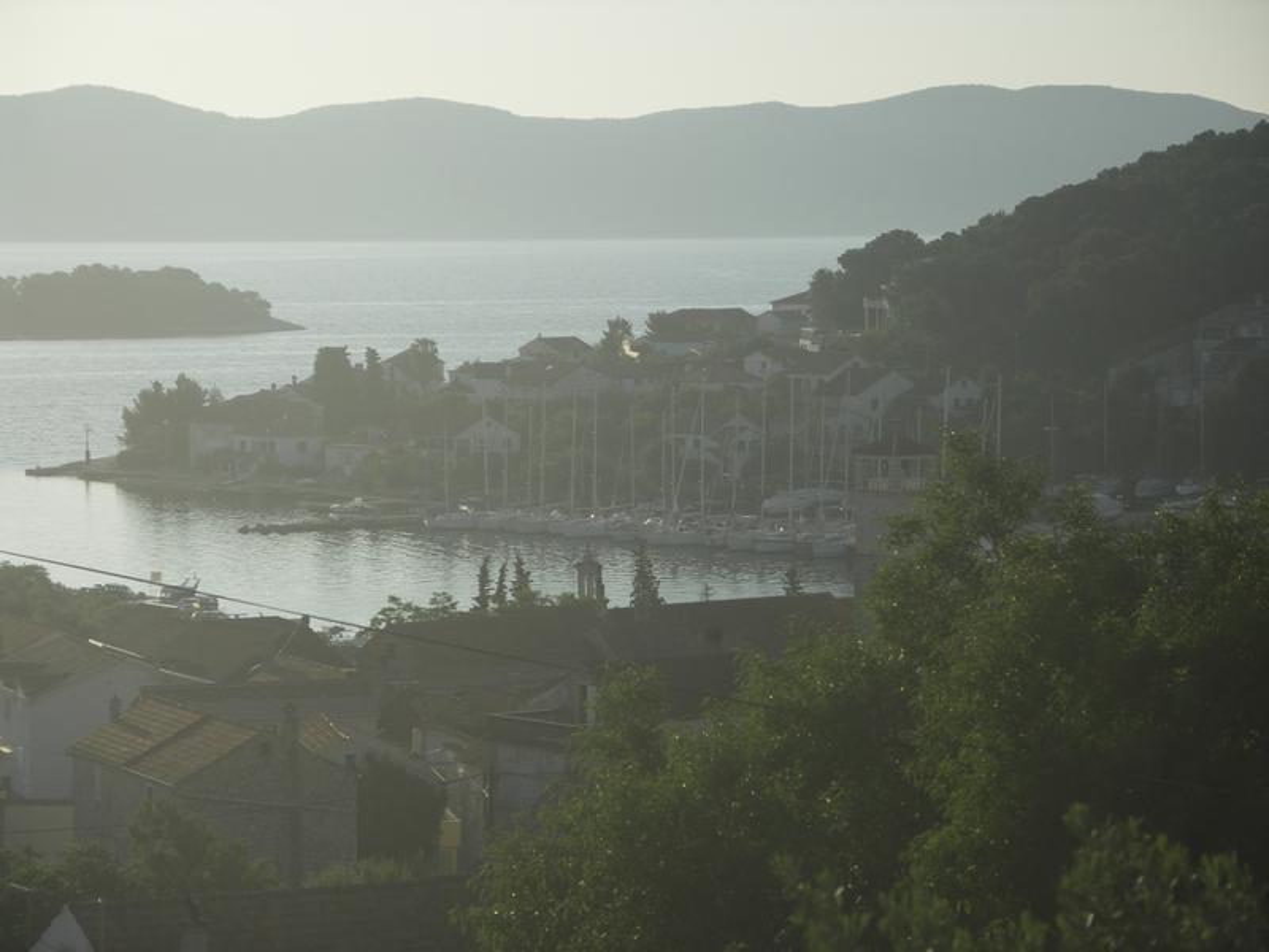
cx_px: 634
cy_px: 476
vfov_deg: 11.3
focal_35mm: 131
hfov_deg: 15.1
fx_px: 4802
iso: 100
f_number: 3.2
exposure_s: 1/640
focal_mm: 33.9
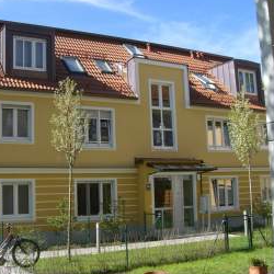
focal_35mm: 51
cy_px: 142
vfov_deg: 33.4
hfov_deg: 33.3
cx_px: 106
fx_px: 457
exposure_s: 1/320
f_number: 4.3
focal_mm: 6.2
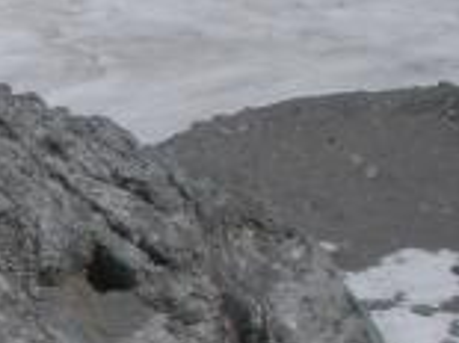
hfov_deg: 11.5
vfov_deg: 9.5
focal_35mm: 153
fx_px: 2027
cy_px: 461
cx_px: -486
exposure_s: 1/750
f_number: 7.1
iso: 50
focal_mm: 7.7
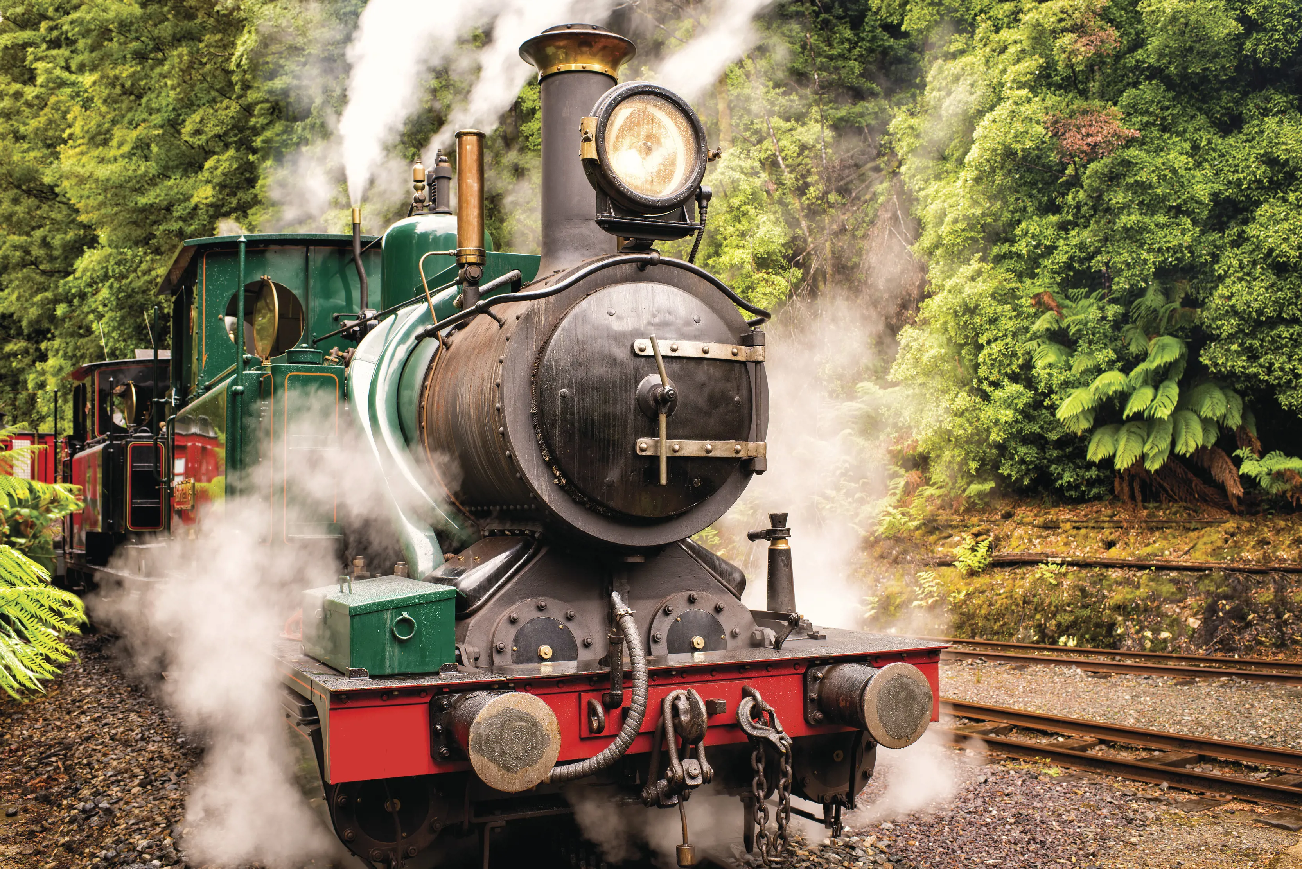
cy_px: 434
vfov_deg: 37.9
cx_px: 651
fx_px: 1266
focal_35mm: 35
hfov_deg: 54.4
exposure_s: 1/25
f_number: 8
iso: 100
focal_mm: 35
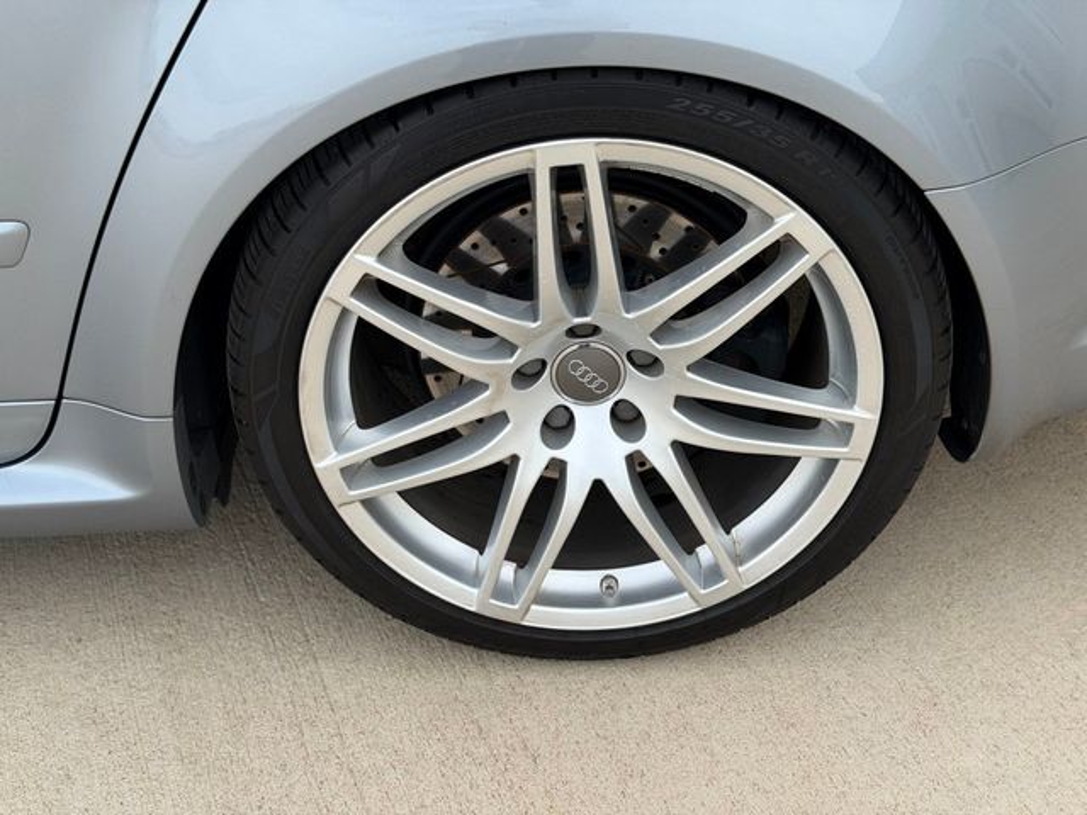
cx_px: 544
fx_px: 1507
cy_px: 408
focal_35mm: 48
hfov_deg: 39.7
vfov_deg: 30.3
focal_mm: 6.76
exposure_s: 1/1642
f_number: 1.78
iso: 64
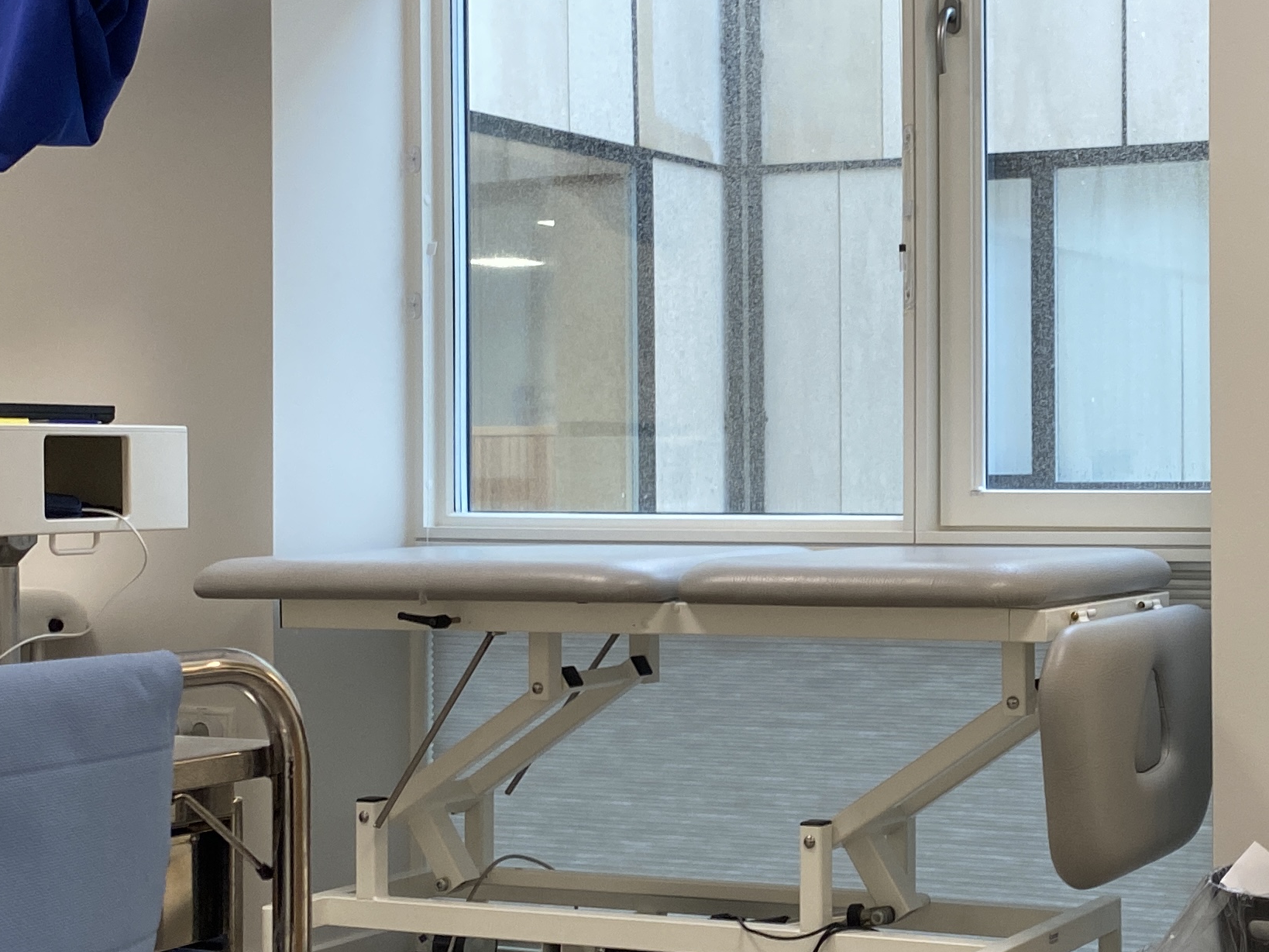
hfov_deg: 29.2
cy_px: 507
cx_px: 1108
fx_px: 2347
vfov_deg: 22.9
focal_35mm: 64
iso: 80
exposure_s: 1/50
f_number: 1.8
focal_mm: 4.25
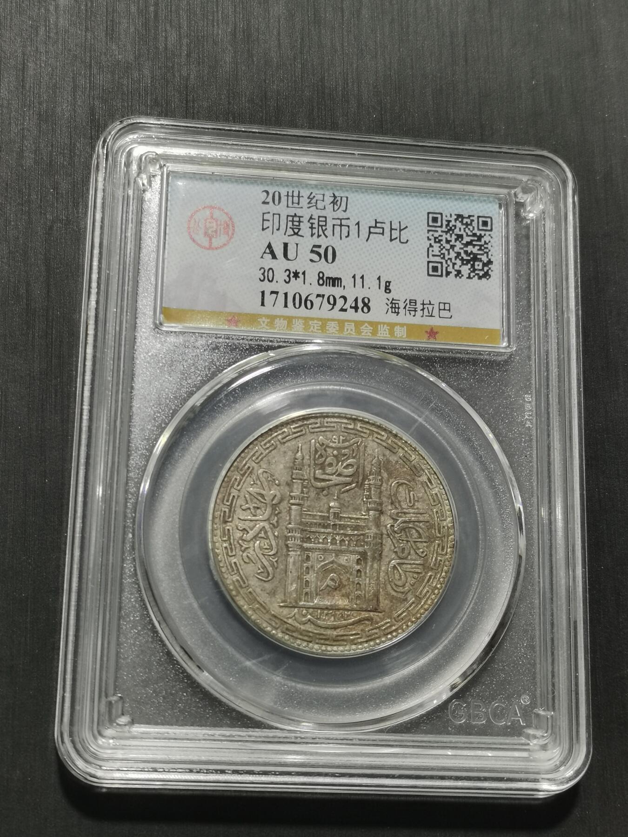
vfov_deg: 31.7
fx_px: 1476
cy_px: 418
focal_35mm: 61
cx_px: 314
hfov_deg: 24.0
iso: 80
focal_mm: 5.58
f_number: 1.8
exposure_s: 1/100
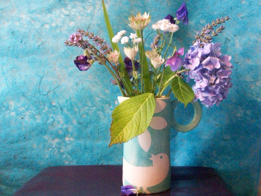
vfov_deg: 41.8
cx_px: 130
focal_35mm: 34
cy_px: 98
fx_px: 256
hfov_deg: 54.0
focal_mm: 5.7
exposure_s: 1/128
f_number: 2.8
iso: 493
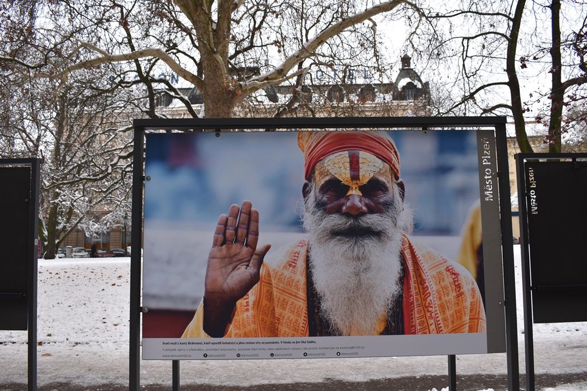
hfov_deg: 61.9
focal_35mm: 30
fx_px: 489
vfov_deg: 43.6
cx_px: 294
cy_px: 196
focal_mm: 20
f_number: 6.3
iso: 100
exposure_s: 1/160
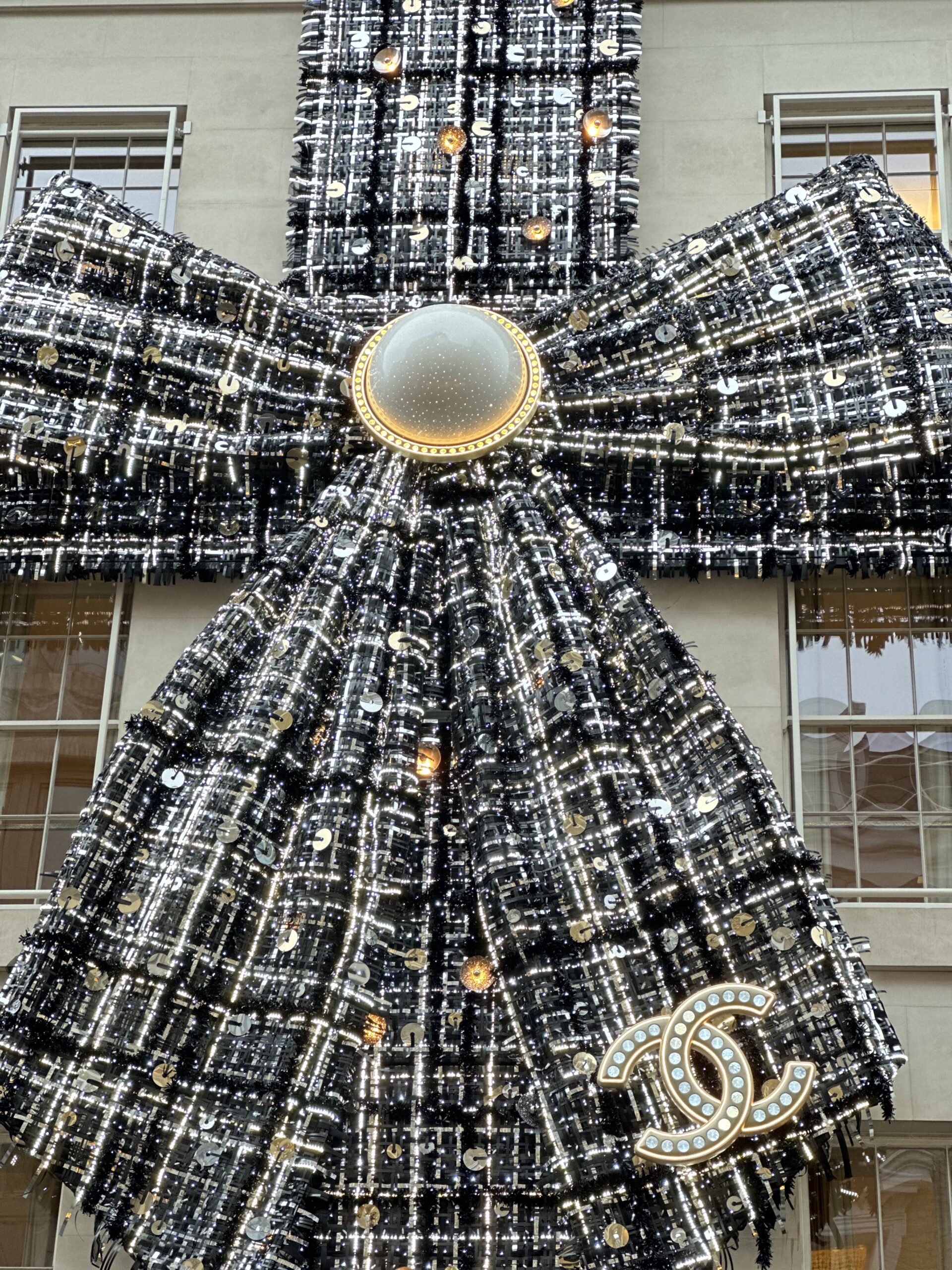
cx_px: 476
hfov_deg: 19.1
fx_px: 2824
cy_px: 635
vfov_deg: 25.3
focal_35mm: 77
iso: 250
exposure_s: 1/100
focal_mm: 9
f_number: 2.8
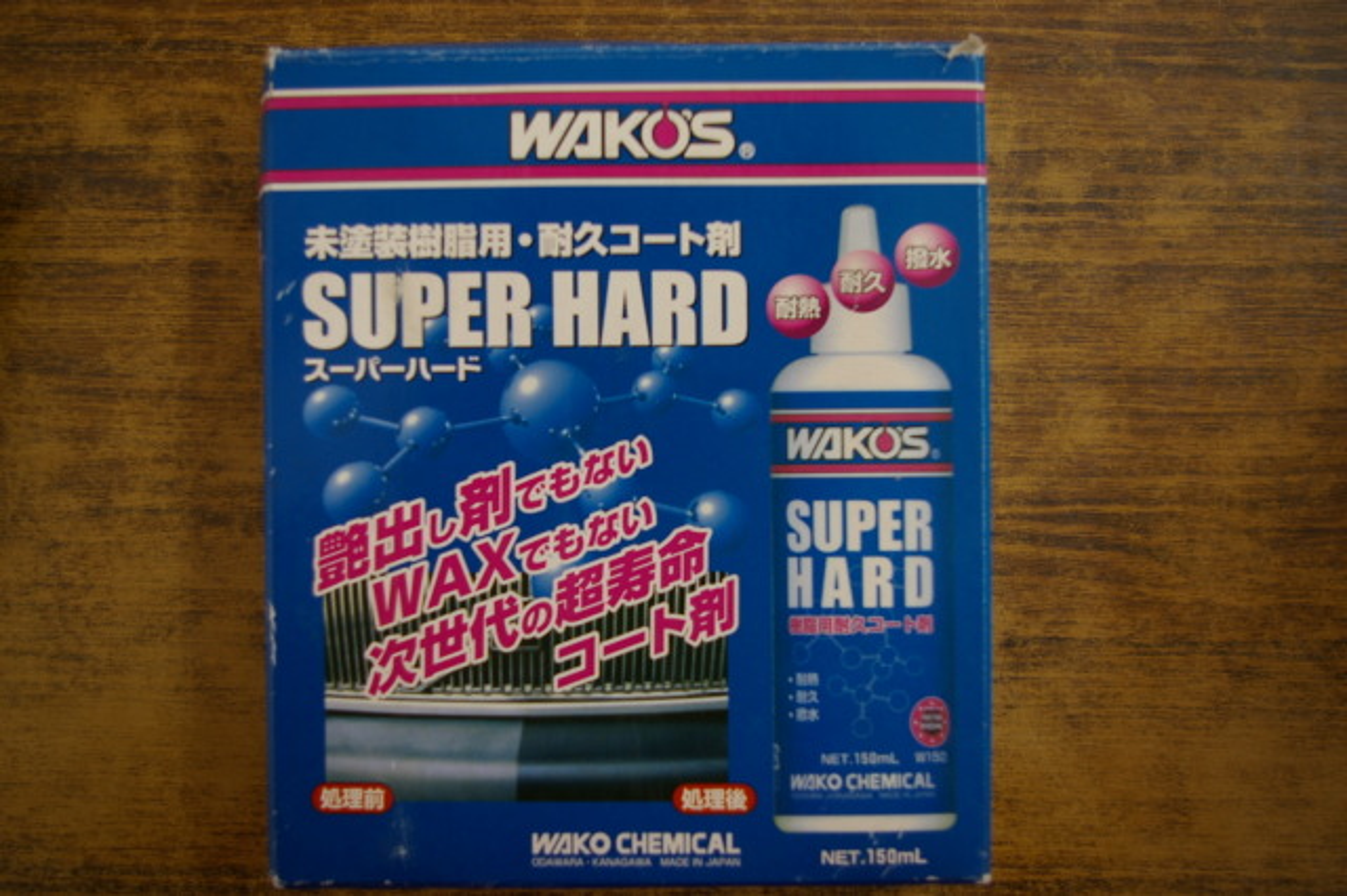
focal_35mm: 34
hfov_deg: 55.1
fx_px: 1290
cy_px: 448
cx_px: 674
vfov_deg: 38.3
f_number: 4
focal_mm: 23
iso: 200
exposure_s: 1/30
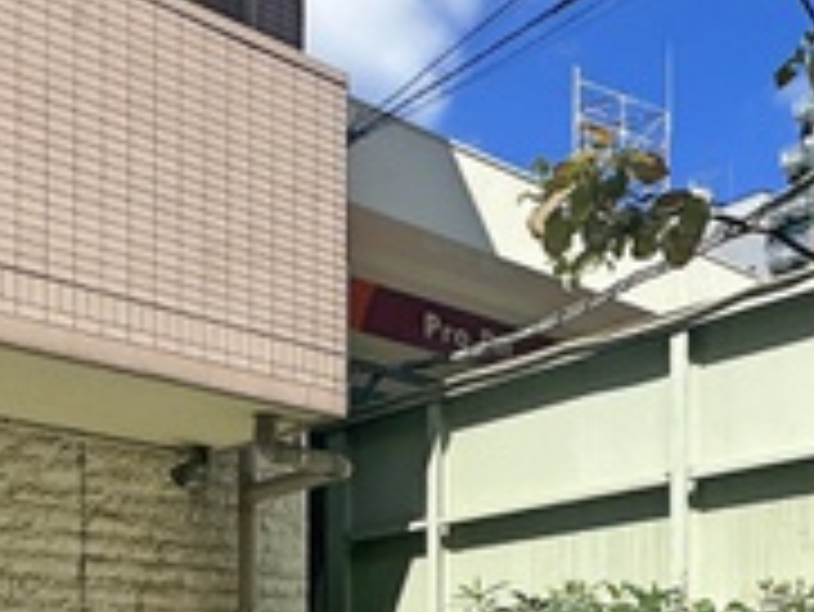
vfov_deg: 24.4
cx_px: 535
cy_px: 740
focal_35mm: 54
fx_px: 1271
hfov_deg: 35.2
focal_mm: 2.22
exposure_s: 1/2092
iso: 40
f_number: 2.2
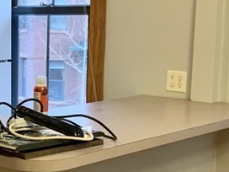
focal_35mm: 98
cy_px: 104
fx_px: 648
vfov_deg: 15.1
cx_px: -38
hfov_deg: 19.0
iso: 250
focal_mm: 4.25
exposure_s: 1/60
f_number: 1.8
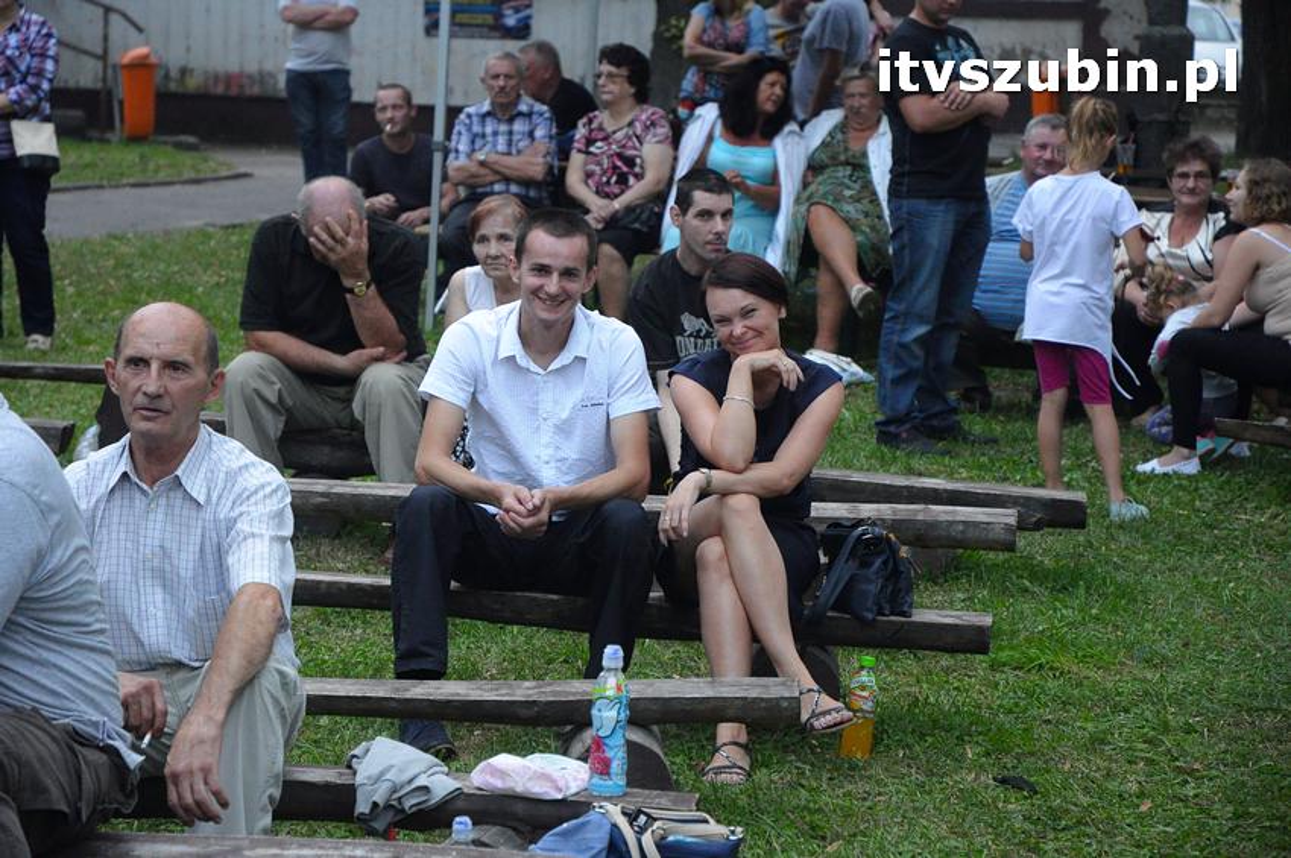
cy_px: 429
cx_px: 646
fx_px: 3762
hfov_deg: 19.5
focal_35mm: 105
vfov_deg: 13.0
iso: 2500
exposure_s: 1/125
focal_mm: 70
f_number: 4.5
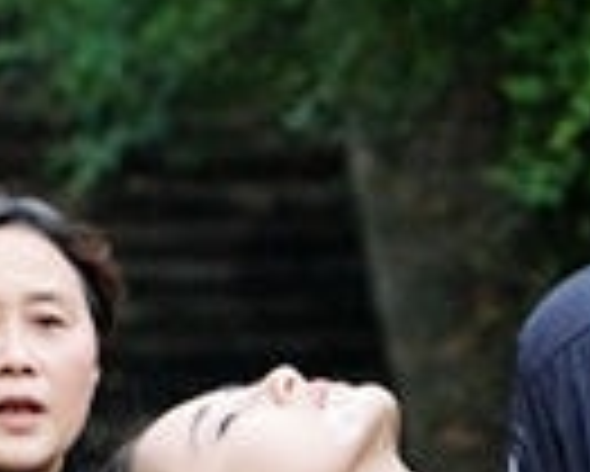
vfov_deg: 1.9
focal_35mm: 807
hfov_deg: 2.4
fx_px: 14102
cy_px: 584
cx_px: 387
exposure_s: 1/125
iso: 12800
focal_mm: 205
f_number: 10
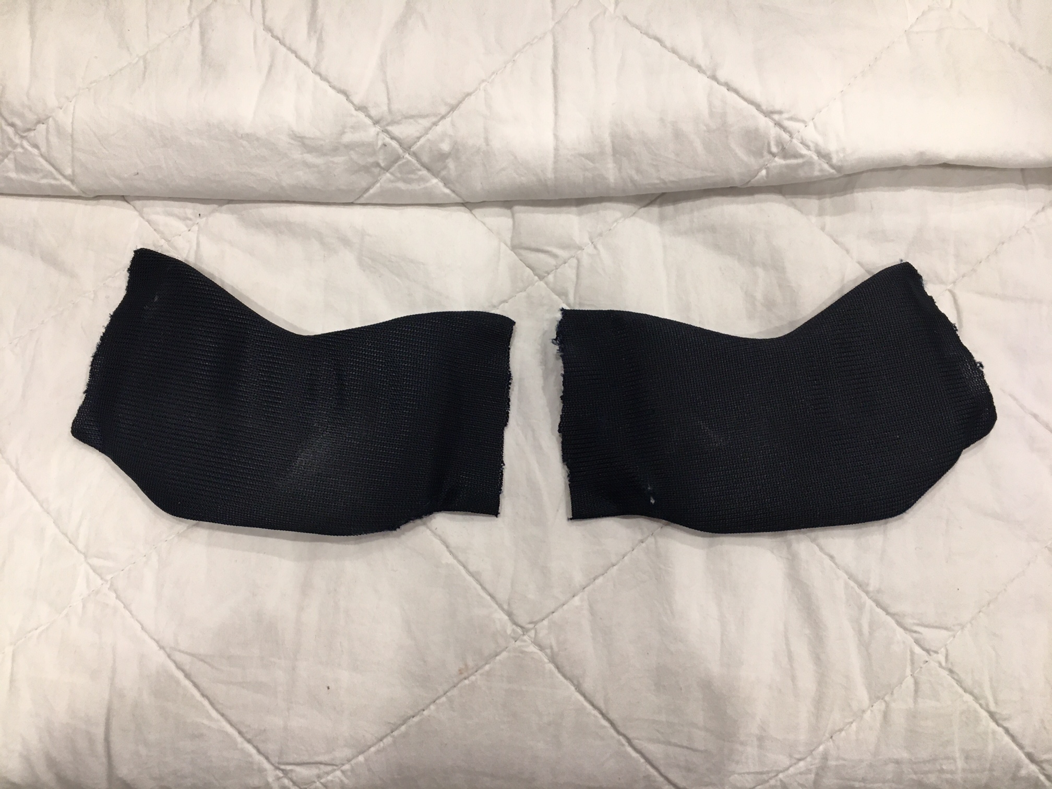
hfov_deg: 61.7
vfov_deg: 48.2
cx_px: 526
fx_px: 881
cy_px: 394
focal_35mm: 29
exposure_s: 1/30
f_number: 2.2
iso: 100
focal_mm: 4.15
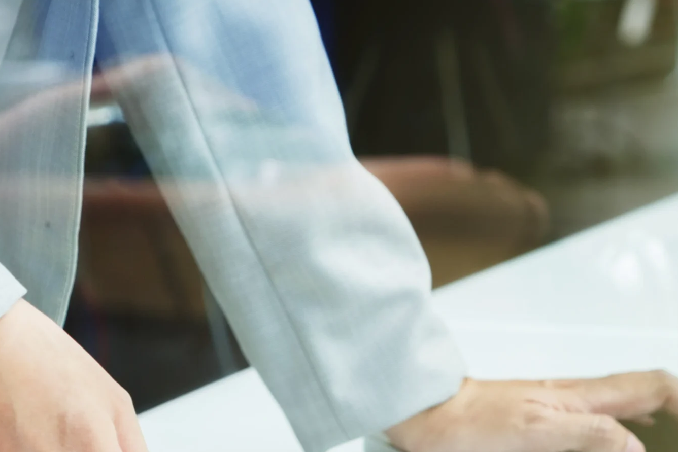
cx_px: 190
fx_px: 2995
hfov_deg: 12.9
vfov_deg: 8.6
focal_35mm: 159
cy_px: 424
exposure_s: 1/80
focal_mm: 55
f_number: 5
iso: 200
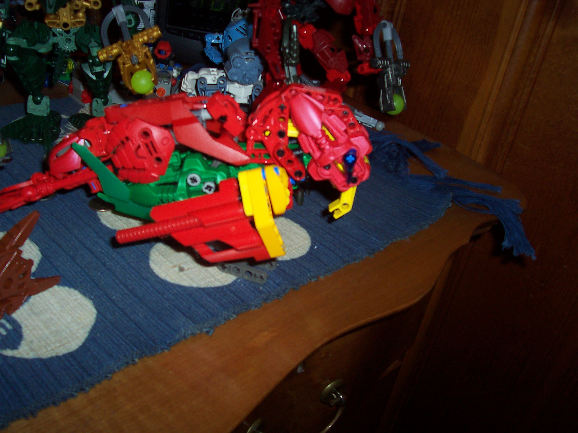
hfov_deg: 50.1
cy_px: 216
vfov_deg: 38.7
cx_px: 289
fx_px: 618
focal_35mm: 37
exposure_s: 1/60
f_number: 2.8
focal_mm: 5.6
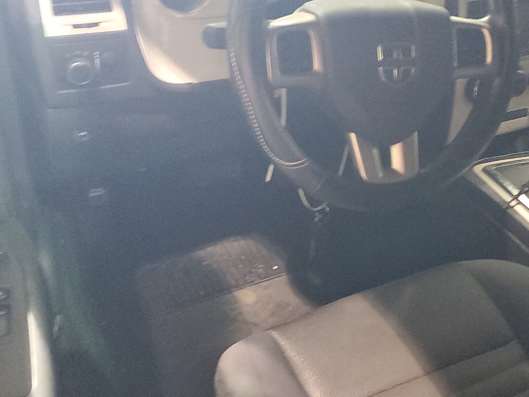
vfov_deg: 32.2
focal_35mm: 45
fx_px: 688
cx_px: 379
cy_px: 206
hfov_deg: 41.2
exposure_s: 1/15
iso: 587
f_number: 1.5
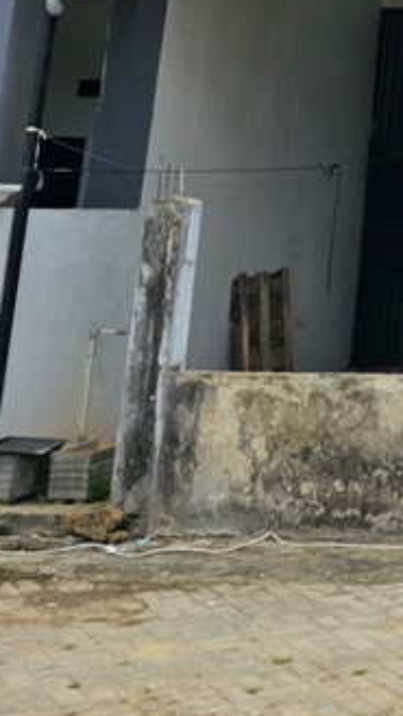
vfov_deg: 24.9
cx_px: 856
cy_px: -115
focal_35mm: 78
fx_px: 1482
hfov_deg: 13.0
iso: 10
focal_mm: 6.3
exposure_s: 1/812
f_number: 1.7
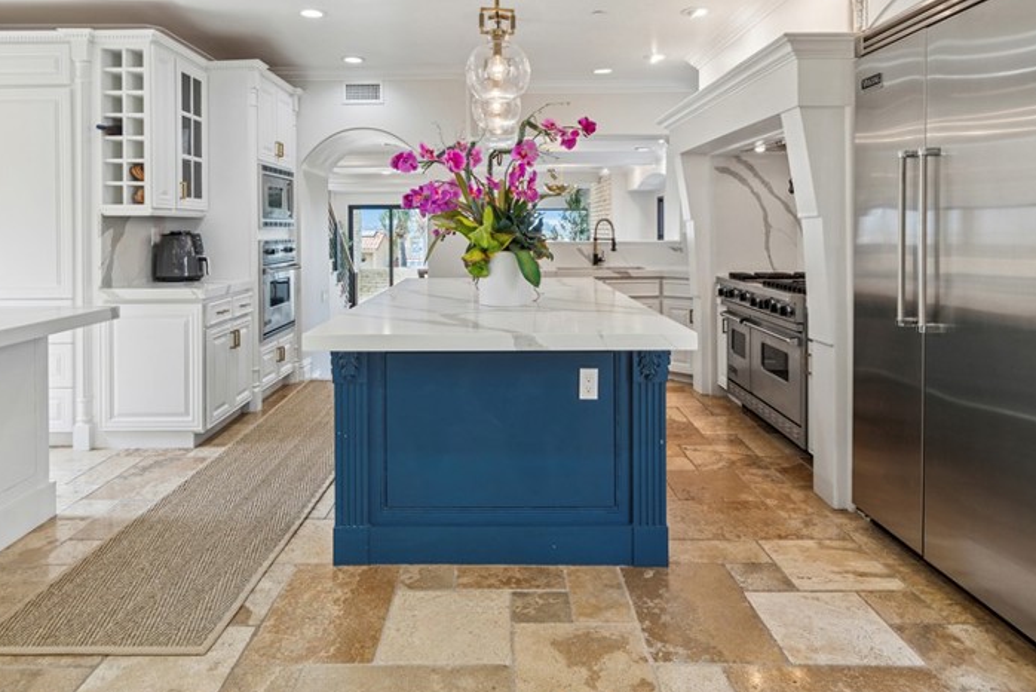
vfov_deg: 55.9
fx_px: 633
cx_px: 500
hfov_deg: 78.5
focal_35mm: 22
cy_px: 222
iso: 400
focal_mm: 15
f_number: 8
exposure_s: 1/40
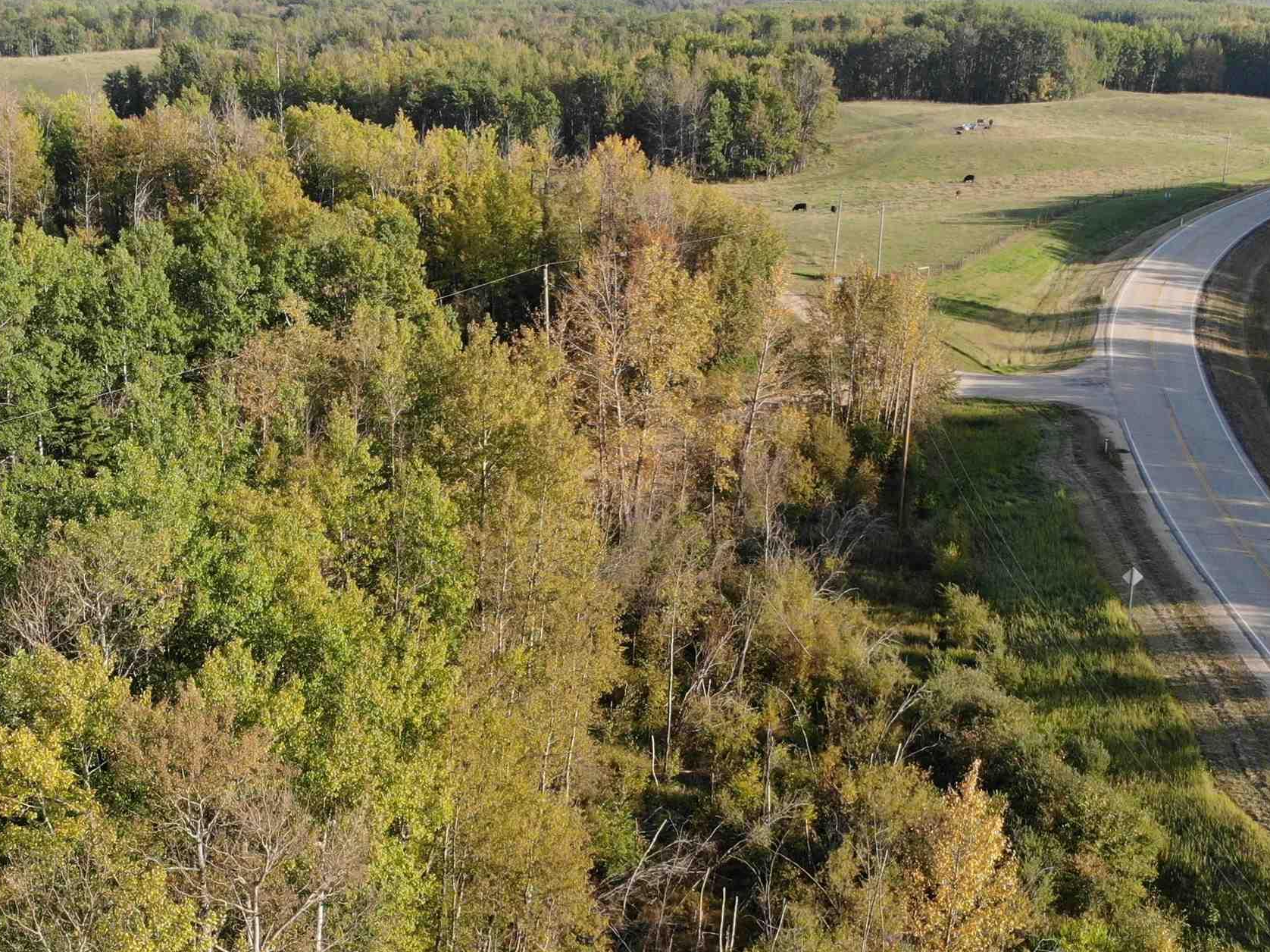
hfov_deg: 43.0
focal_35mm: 44
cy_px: 684
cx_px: 612
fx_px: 1614
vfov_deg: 32.4
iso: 100
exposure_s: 1/395
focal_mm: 4.5
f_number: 2.8
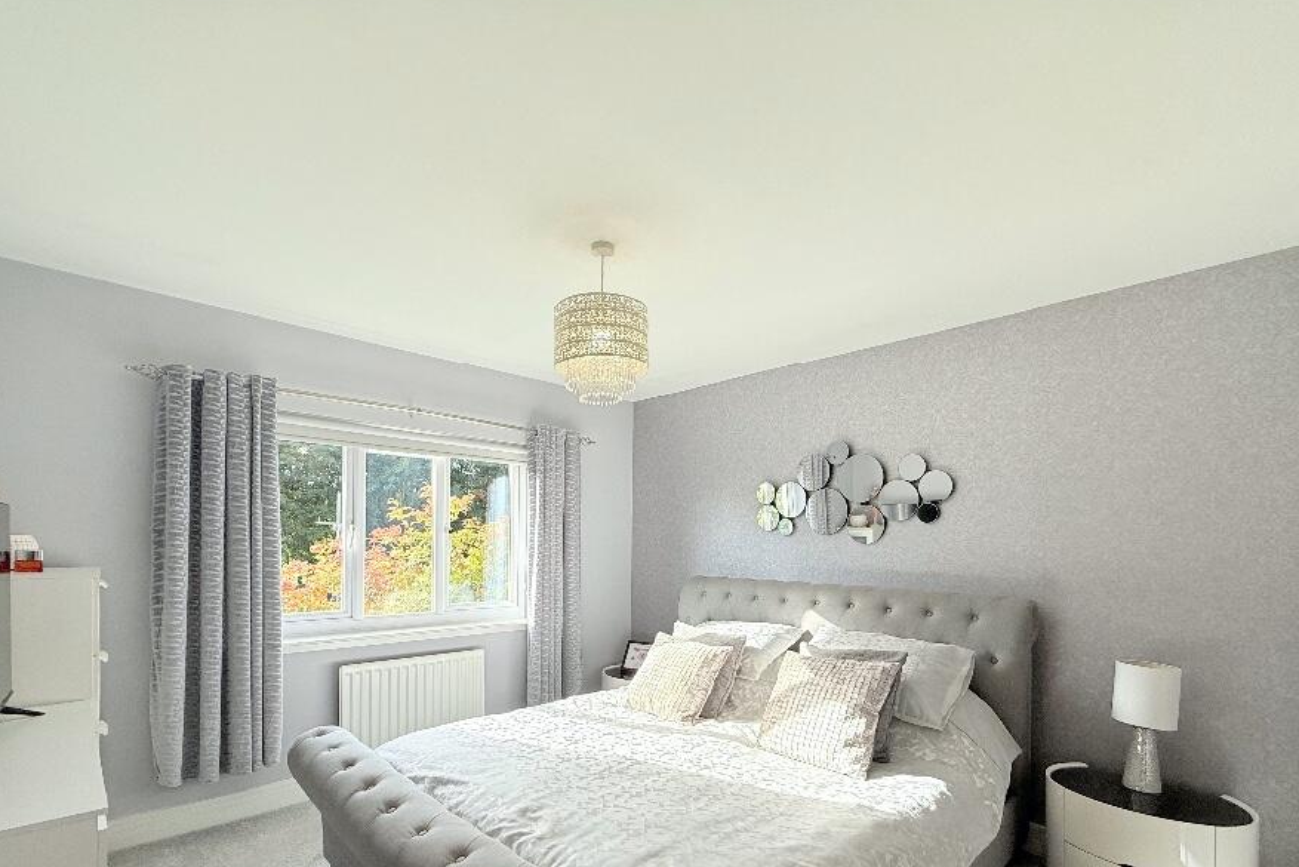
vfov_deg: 69.2
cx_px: 635
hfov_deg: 93.3
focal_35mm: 17
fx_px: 613
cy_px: 547
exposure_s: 1/328
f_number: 2.2
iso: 50
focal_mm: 2.22
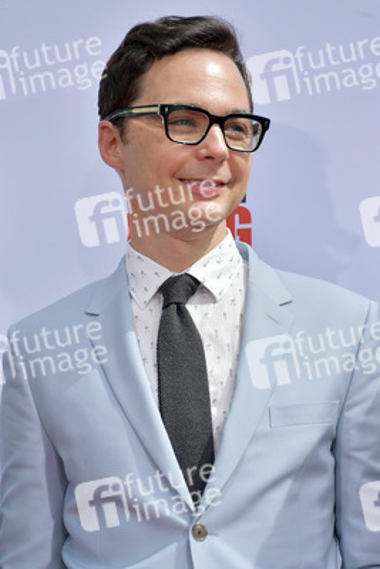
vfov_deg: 6.9
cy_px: 284
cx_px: 190
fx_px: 4746
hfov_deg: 4.6
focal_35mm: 300
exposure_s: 1/250
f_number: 5.6
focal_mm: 300
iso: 125
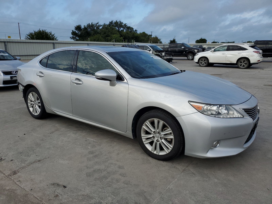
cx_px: 136
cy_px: 102
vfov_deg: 53.1
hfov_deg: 67.3
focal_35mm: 26
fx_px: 204
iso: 50
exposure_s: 1/1667
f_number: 1.5
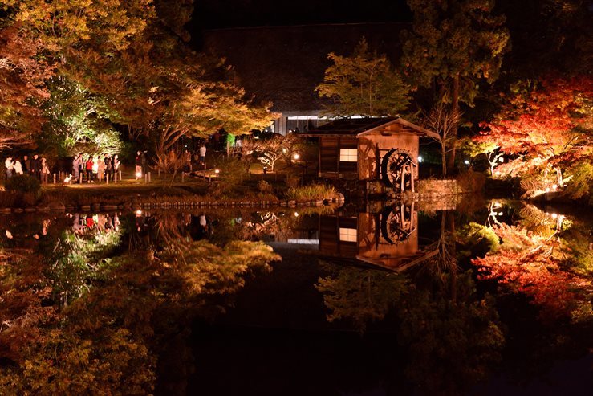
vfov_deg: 21.9
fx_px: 1021
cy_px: 198
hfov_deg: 32.4
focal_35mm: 62
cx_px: 296
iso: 800
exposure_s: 1/5
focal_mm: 62
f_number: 4
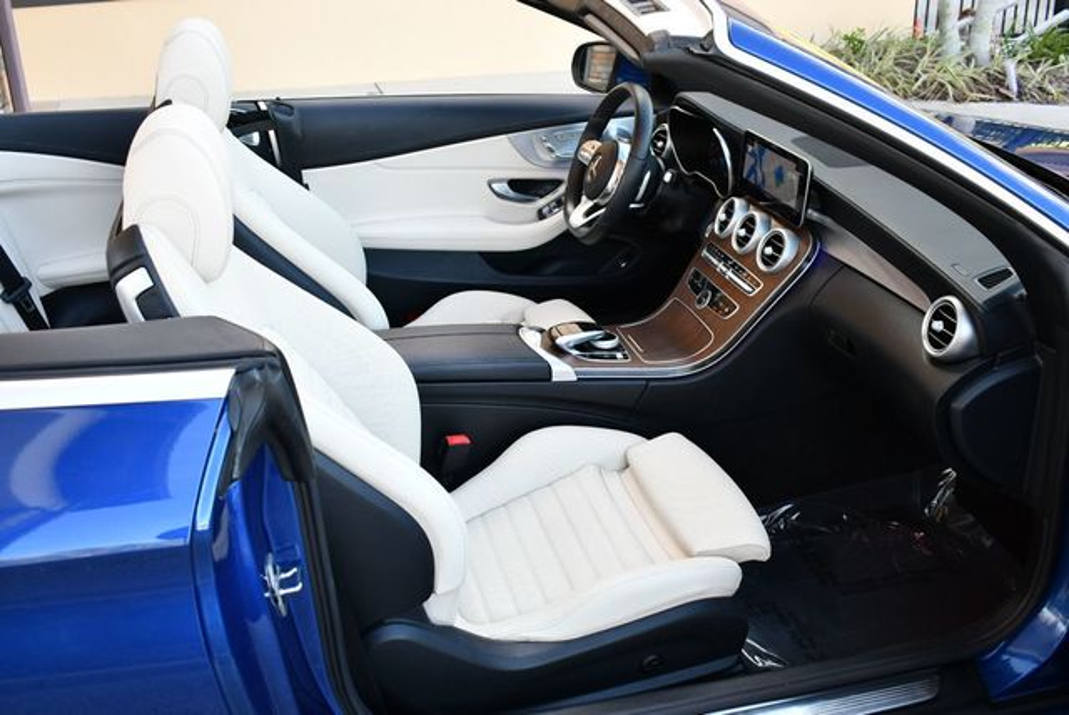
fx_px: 1070
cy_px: 358
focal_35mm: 36
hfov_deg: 53.1
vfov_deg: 36.9
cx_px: 534
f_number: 3.5
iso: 500
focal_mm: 18
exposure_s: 1/250
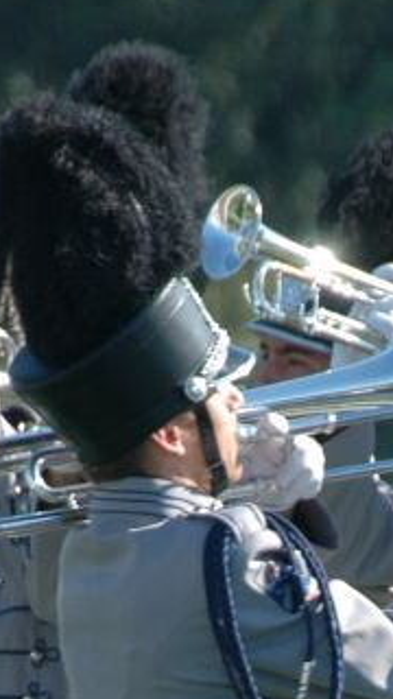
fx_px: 18600
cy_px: 741
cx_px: 476
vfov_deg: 2.2
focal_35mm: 1004
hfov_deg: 1.2
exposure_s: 1/500
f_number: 5.6
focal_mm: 200
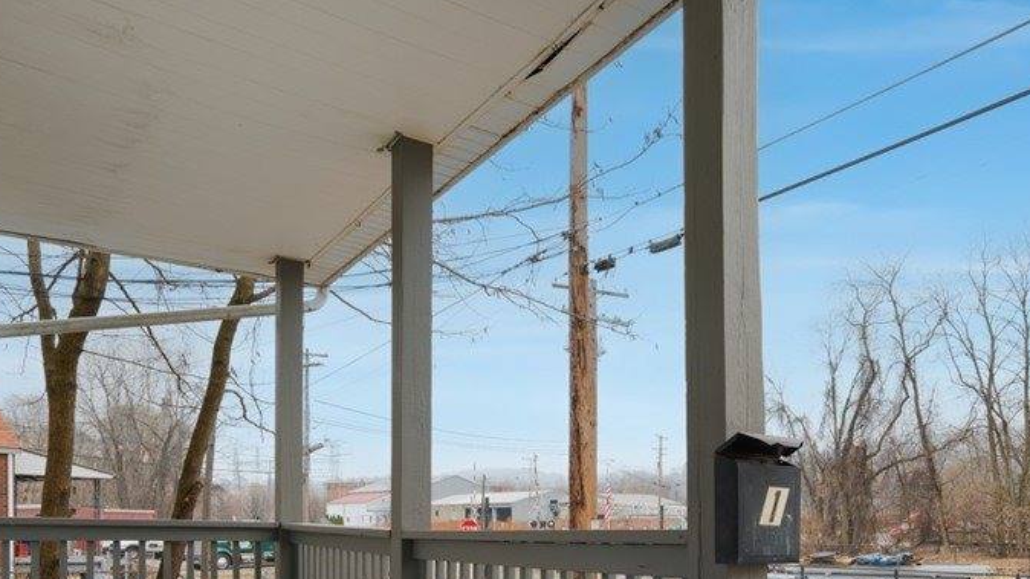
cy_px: 541
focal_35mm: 27
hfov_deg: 68.9
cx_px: 636
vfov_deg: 39.2
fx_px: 737
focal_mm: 16
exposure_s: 1/30
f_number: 8
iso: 400
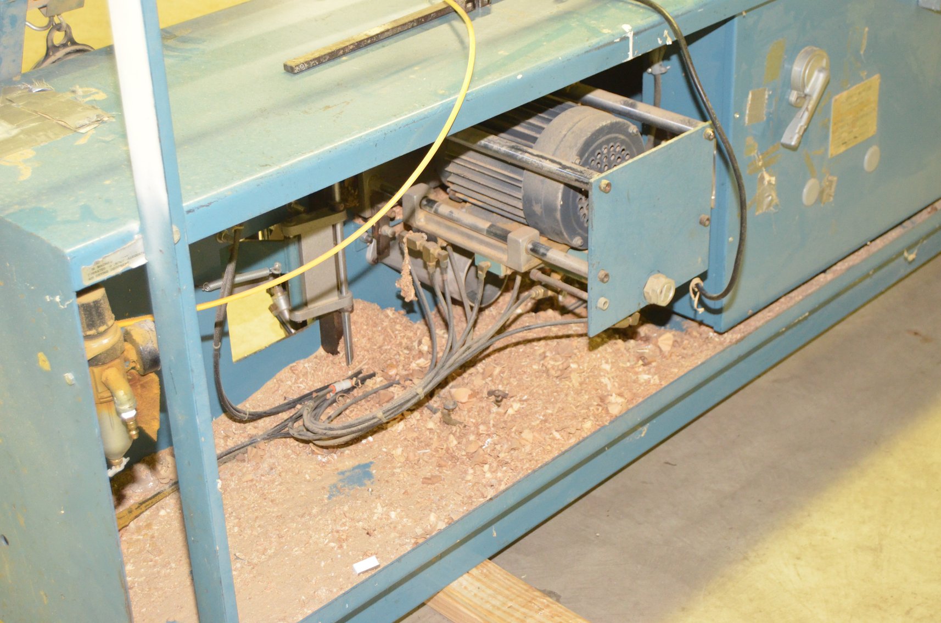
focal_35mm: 60
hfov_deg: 33.5
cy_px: 312
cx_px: 470
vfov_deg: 22.5
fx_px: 1565
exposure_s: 1/60
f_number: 5
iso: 2800
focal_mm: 40
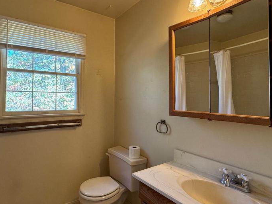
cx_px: 113
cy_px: 97
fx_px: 165
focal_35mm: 21
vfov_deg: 63.4
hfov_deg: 78.4
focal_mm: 2.22
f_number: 2.2
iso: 250
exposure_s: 1/60
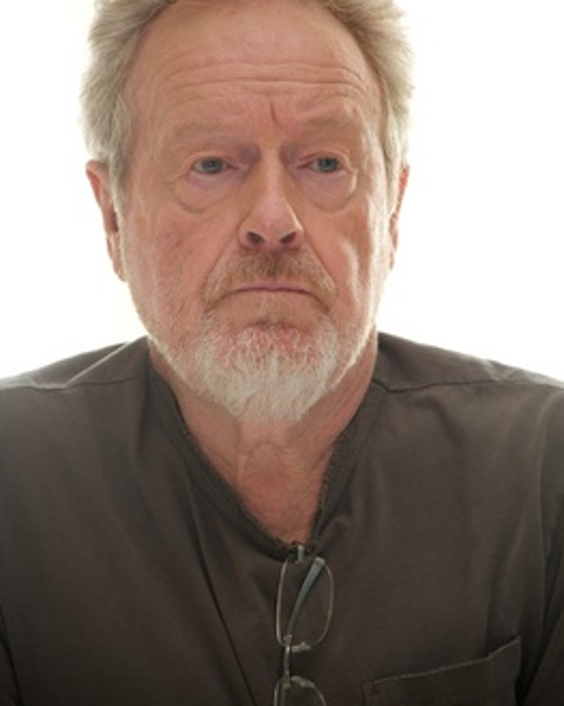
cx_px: 281
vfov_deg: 8.5
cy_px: 343
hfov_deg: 6.8
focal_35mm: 228
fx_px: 4759
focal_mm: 200
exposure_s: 1/60
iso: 500
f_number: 5.6
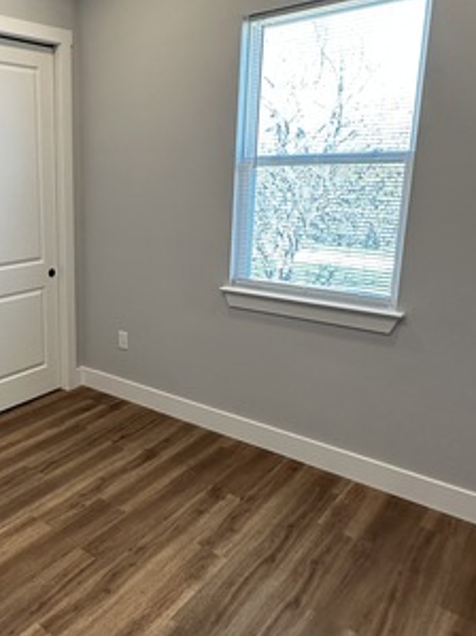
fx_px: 550
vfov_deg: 59.9
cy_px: 298
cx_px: 76
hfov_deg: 43.9
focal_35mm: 30
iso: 320
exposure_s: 1/120
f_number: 2.2
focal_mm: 2.22
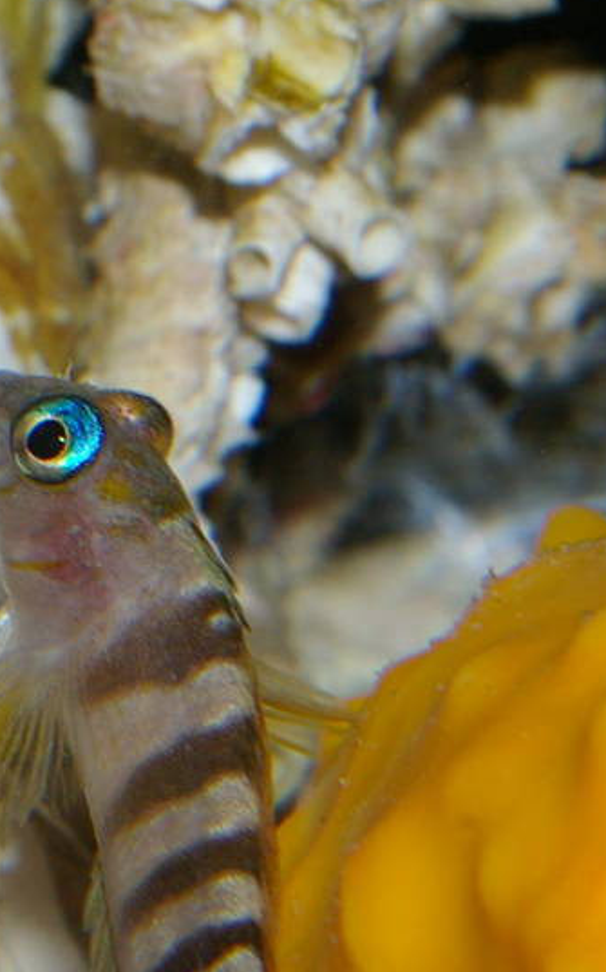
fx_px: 6629
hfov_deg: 5.1
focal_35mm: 251
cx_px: -675
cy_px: 777
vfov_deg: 8.4
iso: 400
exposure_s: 1/60
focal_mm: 55
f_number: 16
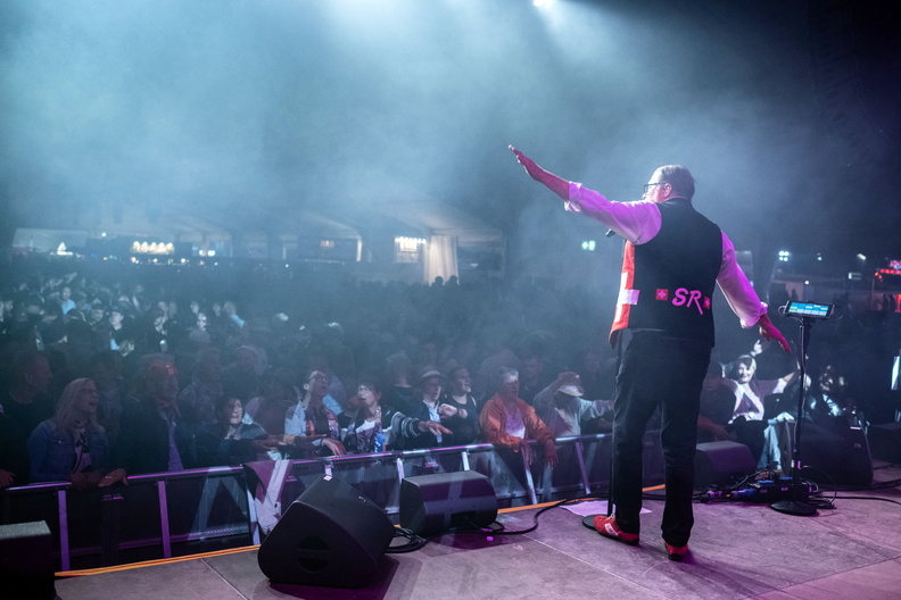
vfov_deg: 37.9
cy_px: 300
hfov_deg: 54.4
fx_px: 876
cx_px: 450
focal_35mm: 35
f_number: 2
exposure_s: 1/500
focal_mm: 23
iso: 2000
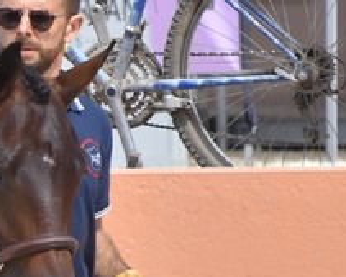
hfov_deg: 1.6
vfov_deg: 1.3
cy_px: 337
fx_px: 12017
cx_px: -287
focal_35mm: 1173
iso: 450
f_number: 5.3
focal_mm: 200
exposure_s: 1/2000
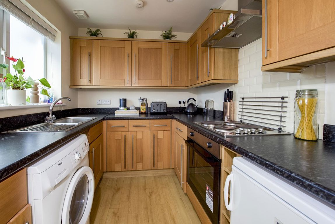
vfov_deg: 81.3
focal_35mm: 14
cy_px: 112
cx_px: 168
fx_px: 130
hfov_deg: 104.2
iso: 320
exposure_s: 1/100
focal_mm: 14
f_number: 8
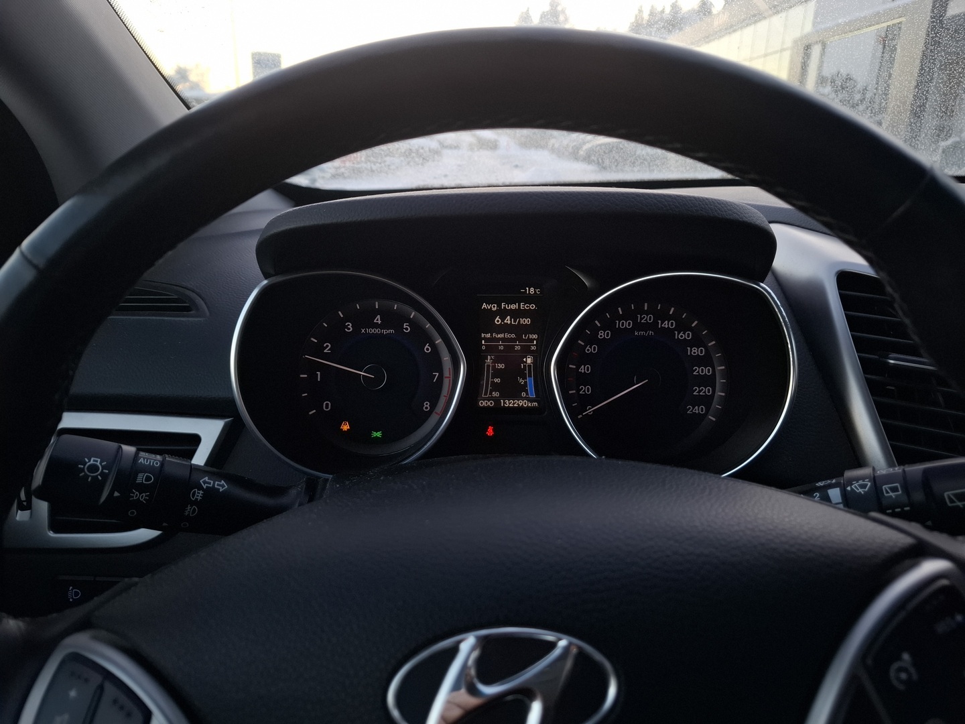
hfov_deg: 73.9
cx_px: 482
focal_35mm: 23
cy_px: 362
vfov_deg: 58.9
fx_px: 641
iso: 50
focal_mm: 5.54
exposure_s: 1/100
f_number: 1.8
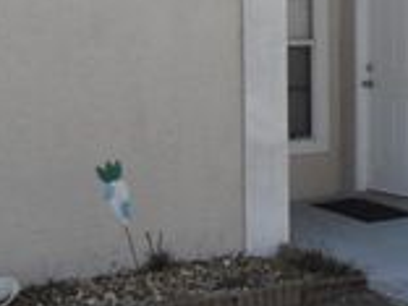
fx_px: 908
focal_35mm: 77
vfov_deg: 19.1
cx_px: 392
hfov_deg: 24.4
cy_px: 111
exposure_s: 1/500
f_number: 4
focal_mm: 4.3
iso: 80
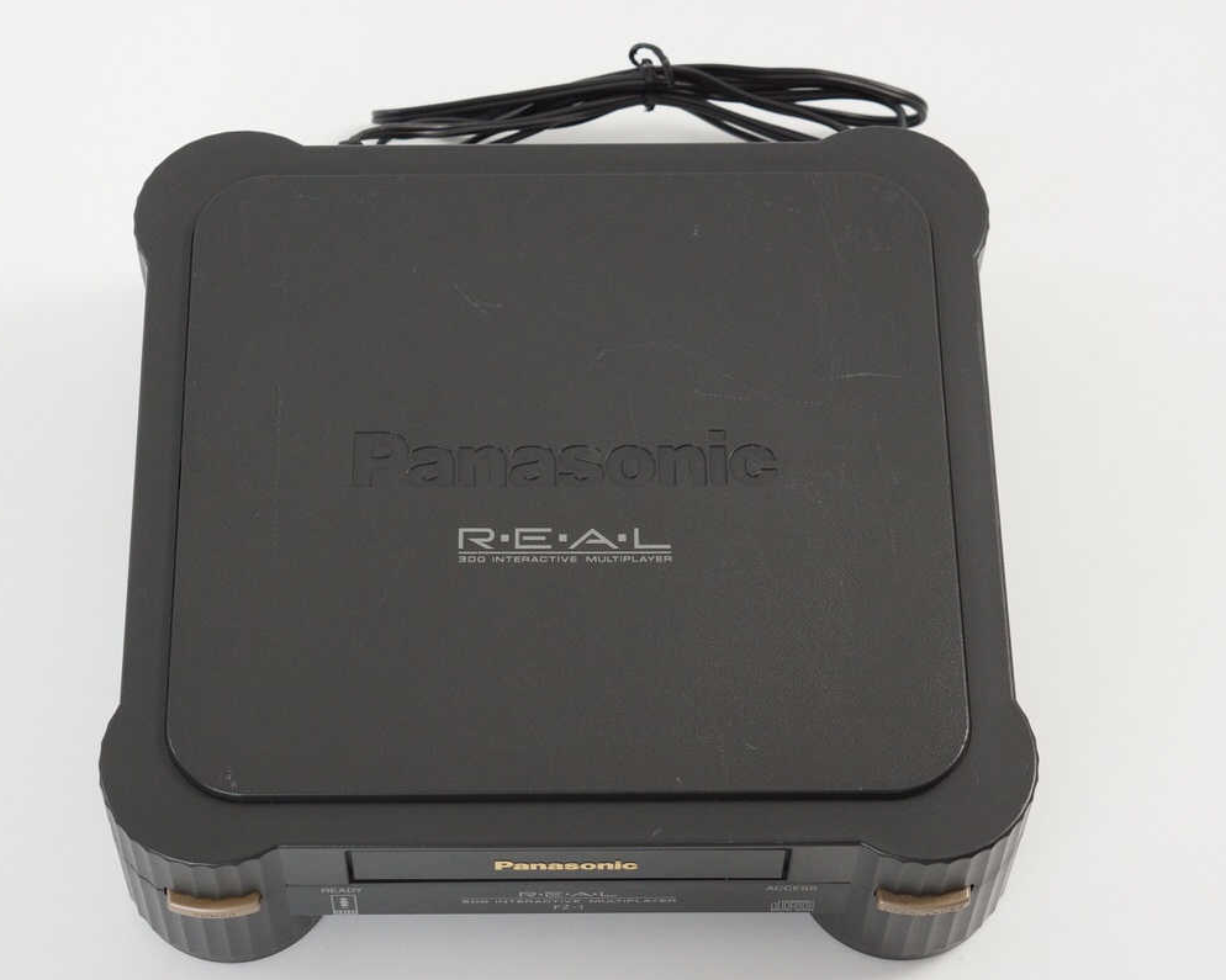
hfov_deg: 22.5
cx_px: 517
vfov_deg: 18.1
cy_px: 489
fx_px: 3084
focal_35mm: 85
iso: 1000
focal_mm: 50
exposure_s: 1/80
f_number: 6.3
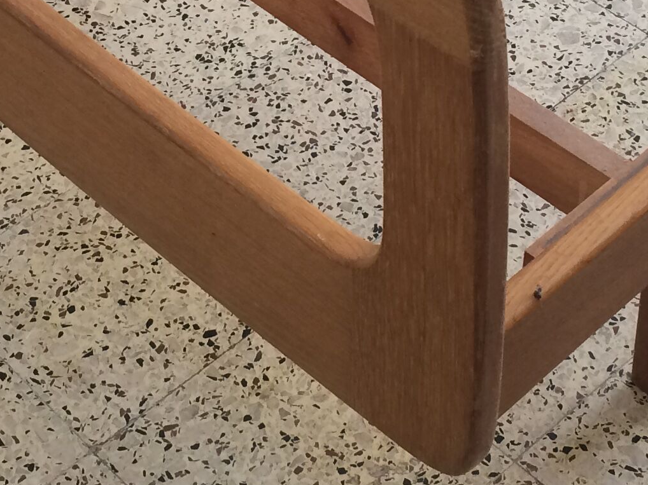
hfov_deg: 21.1
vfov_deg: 15.4
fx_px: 1741
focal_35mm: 93
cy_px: -83
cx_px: 271
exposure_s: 1/33
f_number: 2.2
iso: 40
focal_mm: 4.15
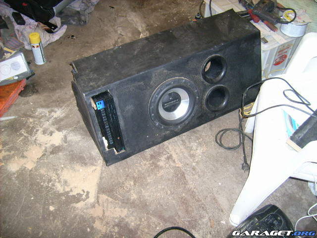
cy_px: 119
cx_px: 158
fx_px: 321
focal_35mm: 35
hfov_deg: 52.6
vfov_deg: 40.7
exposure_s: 1/60
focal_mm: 5.95
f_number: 2.8
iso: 100
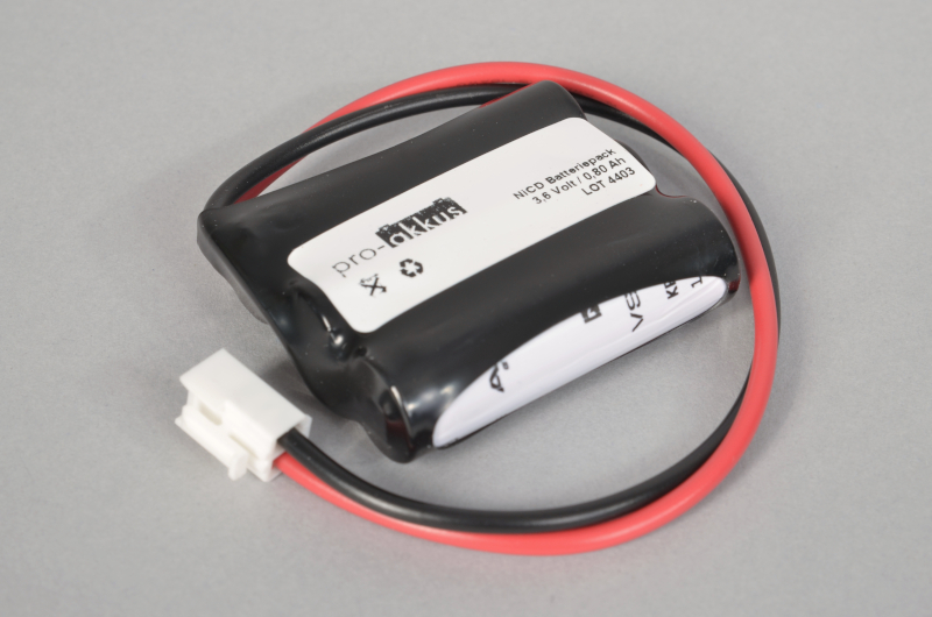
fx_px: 2713
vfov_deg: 13.0
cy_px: 308
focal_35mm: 105
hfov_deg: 19.5
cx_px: 466
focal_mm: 70
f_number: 11
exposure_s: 1/160
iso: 200
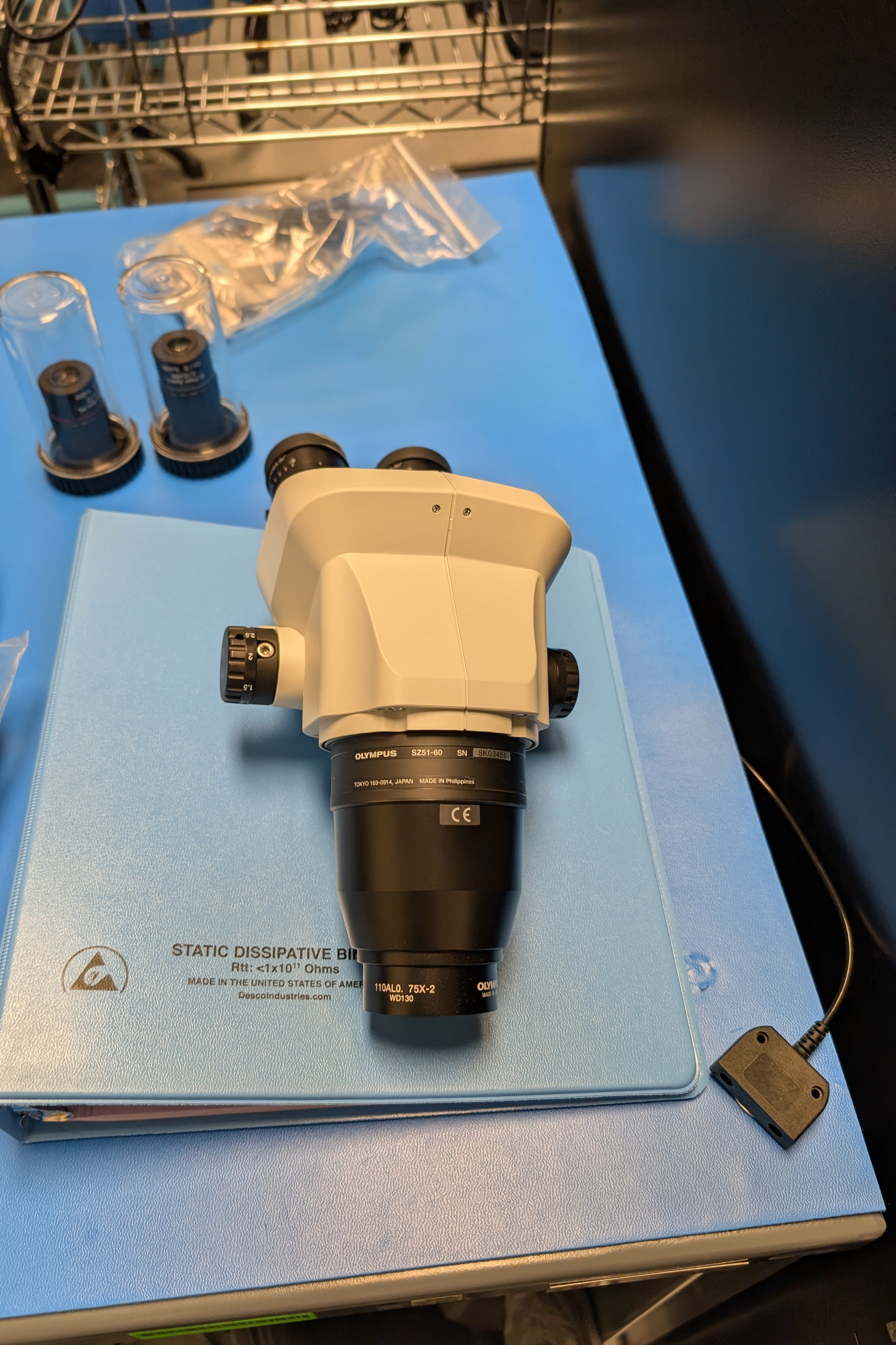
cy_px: 694
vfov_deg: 69.4
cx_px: 432
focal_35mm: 26
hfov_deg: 49.5
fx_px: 971
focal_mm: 6.9
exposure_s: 1/120
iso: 139
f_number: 1.68
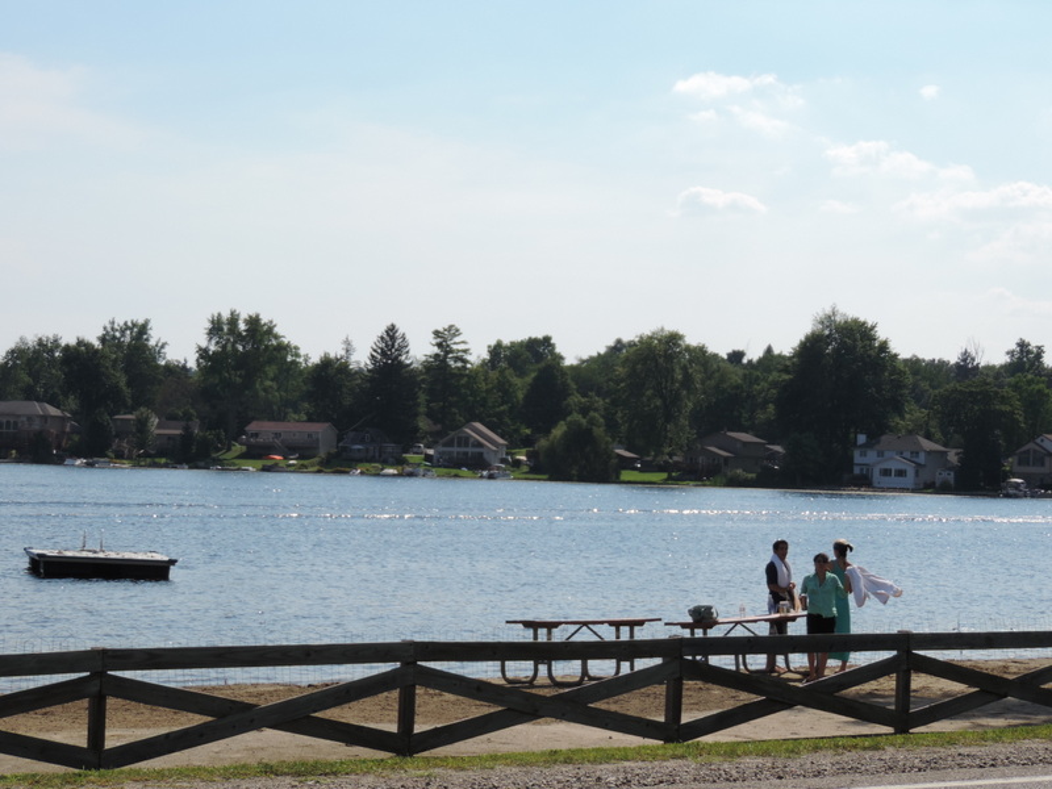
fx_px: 2583
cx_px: 526
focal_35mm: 85
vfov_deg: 17.4
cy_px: 394
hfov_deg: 23.0
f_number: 4
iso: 80
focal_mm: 15.1
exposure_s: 1/1000
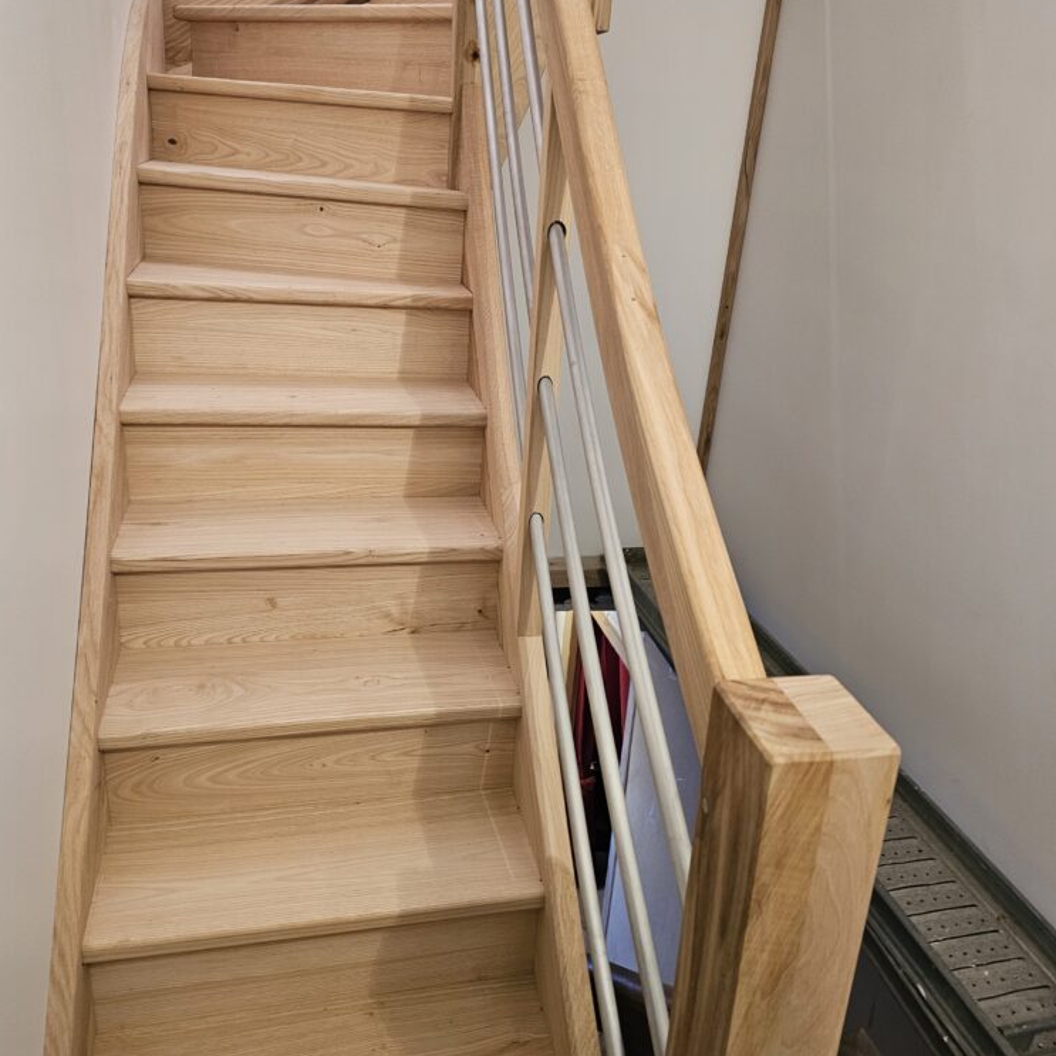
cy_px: 513
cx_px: 516
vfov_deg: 57.3
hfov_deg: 57.3
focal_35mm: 28
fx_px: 966
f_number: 1.7
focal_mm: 6.3
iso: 500
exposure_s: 1/33.3
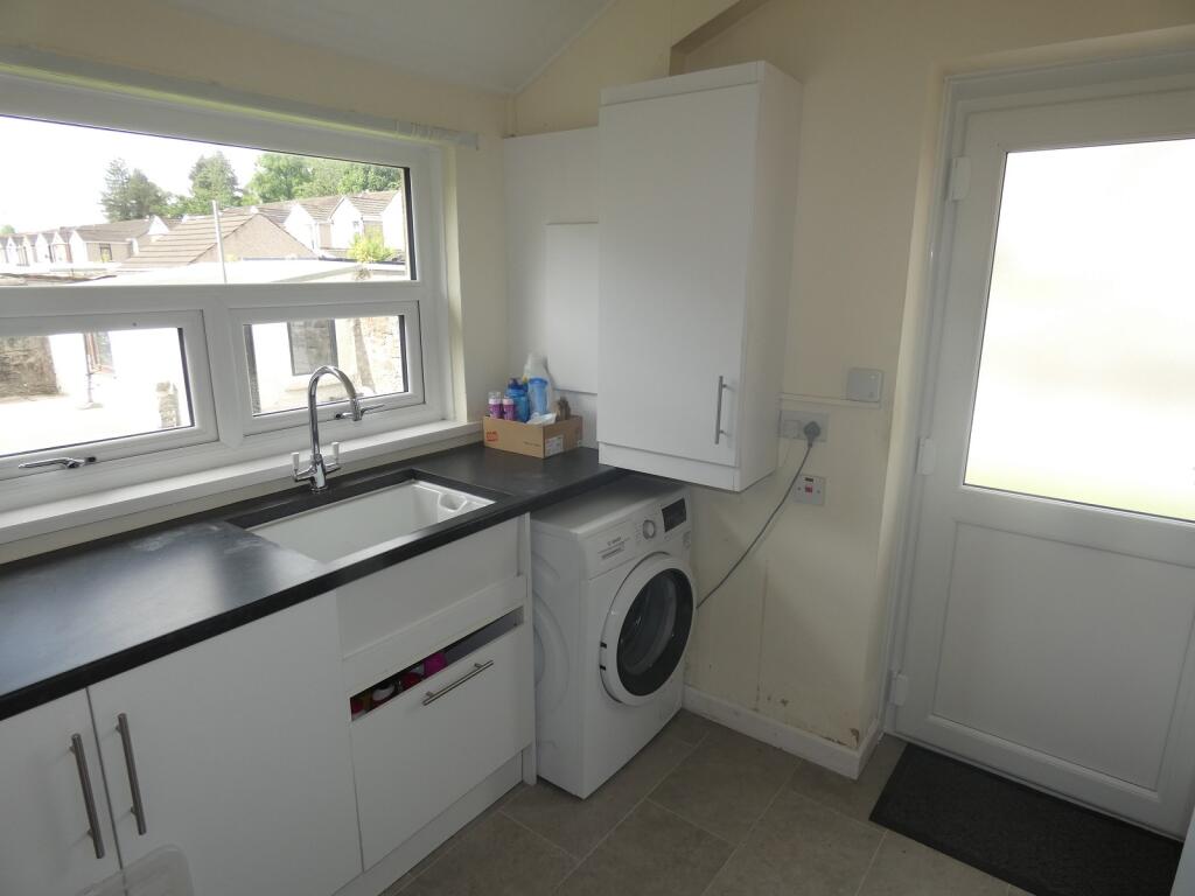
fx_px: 690
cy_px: 448
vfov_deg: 66.0
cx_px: 598
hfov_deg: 81.7
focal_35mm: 20
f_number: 2.8
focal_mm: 3.6
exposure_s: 1/200
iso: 80
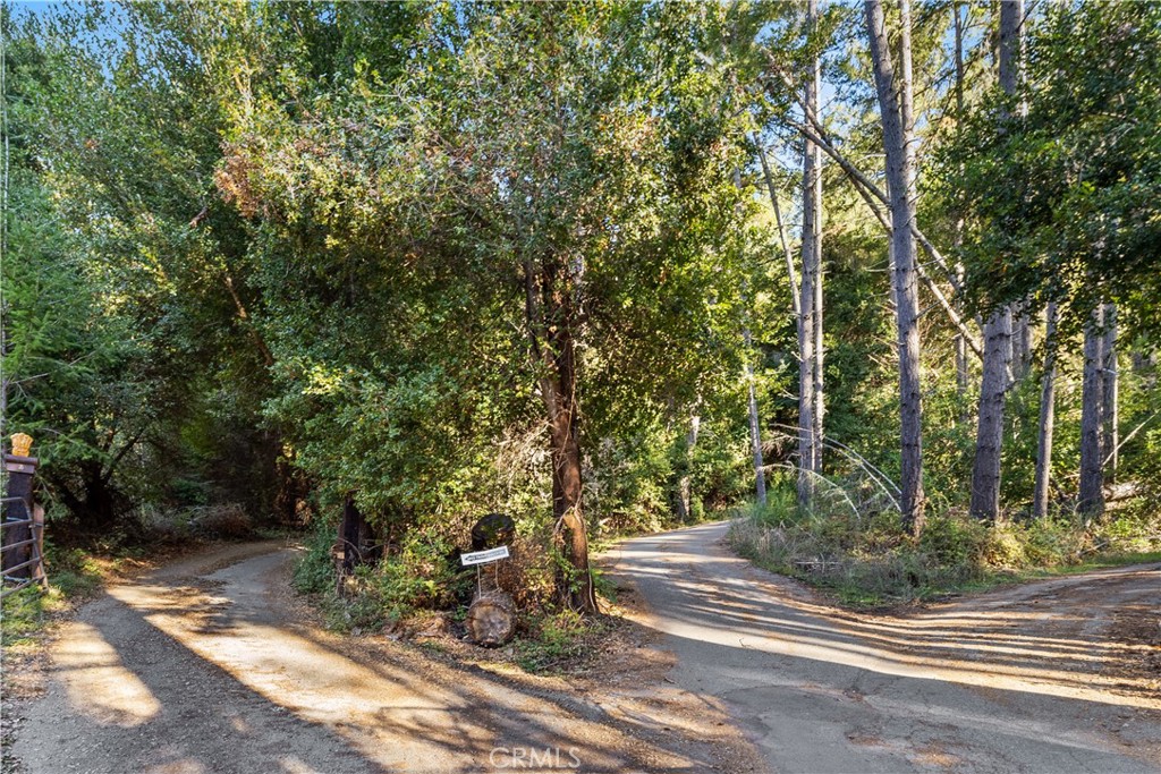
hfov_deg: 104.2
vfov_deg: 81.2
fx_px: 452
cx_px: 580
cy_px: 387
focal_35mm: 14
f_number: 8
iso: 200
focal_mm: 14
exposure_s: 1/2.5
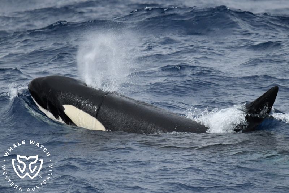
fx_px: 4815
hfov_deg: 3.4
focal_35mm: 600
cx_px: 144
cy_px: 96
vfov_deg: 2.3
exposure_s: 1/8000
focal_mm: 600
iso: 1400
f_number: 6.3
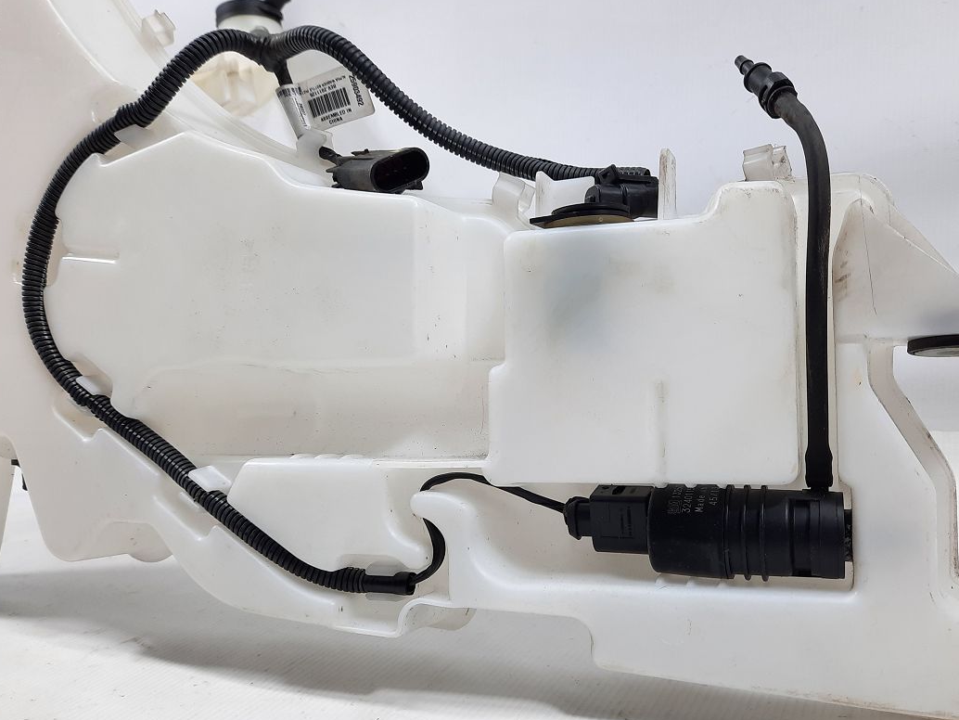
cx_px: 543
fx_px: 804
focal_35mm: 29
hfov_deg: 61.4
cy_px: 400
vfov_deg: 48.2
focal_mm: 4.6
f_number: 2
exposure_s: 1/50
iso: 40
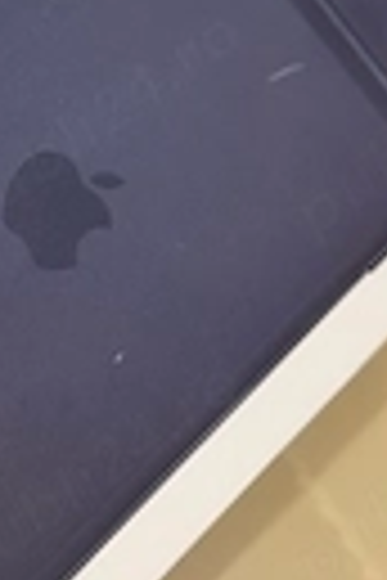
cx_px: -166
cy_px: -171
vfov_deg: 12.8
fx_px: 2499
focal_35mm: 155
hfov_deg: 8.7
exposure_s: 1/50
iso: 250
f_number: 1.78
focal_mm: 6.76
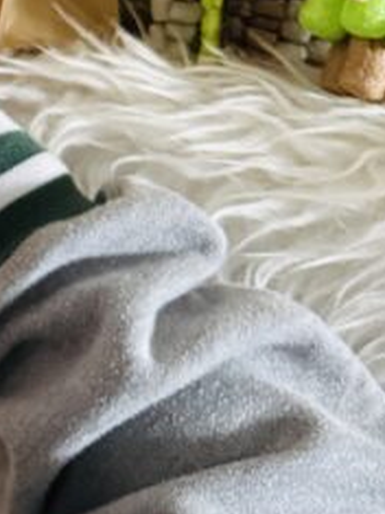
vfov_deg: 16.8
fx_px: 1618
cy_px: -187
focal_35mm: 109
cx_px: -477
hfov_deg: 11.6
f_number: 1.78
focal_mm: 6.76
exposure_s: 1/51
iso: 800
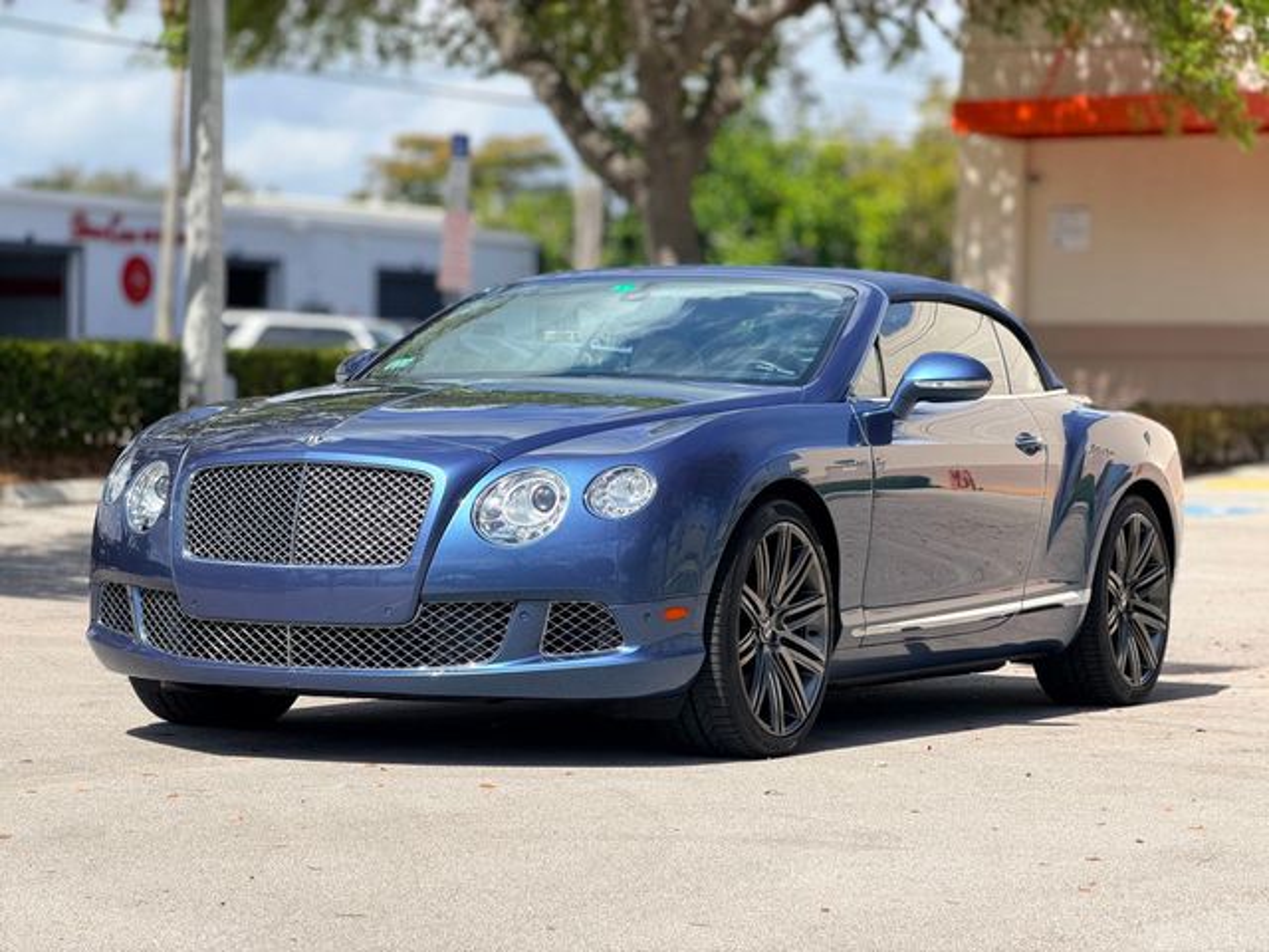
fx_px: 3666
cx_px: 634
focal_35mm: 100
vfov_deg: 14.8
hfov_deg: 19.6
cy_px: 476
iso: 32
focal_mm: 16.89
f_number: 2.8
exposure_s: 1/638
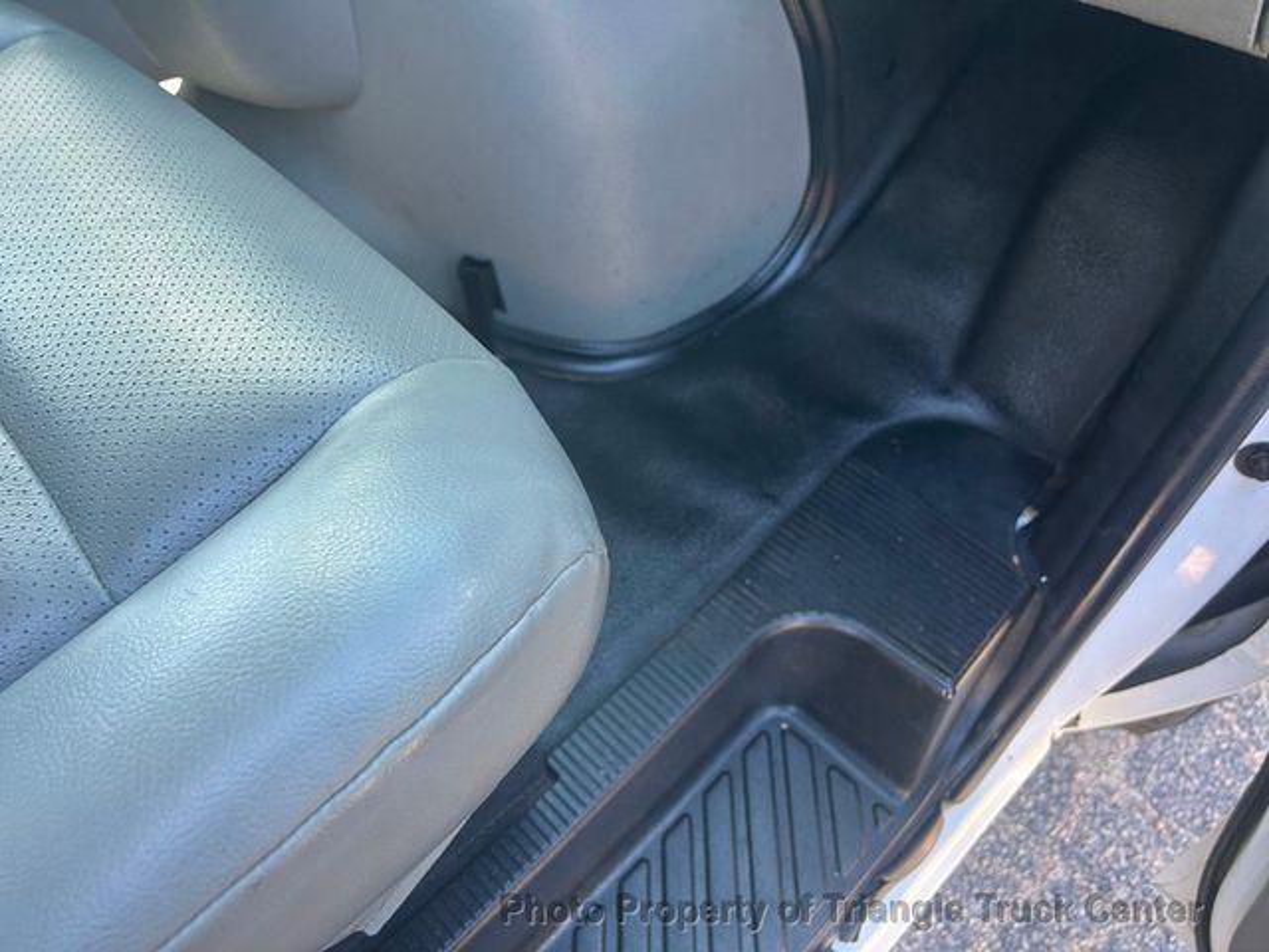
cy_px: 476
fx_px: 953
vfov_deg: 53.1
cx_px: 634
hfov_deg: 67.3
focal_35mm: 26
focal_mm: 5.7
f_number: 1.5
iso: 80
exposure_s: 1/121
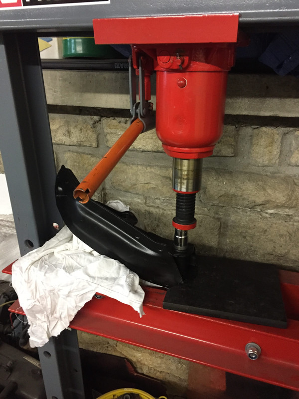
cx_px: 150
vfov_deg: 61.7
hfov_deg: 48.2
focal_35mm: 29
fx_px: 334
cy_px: 200
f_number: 2.2
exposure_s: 1/25
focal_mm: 4.15
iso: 250
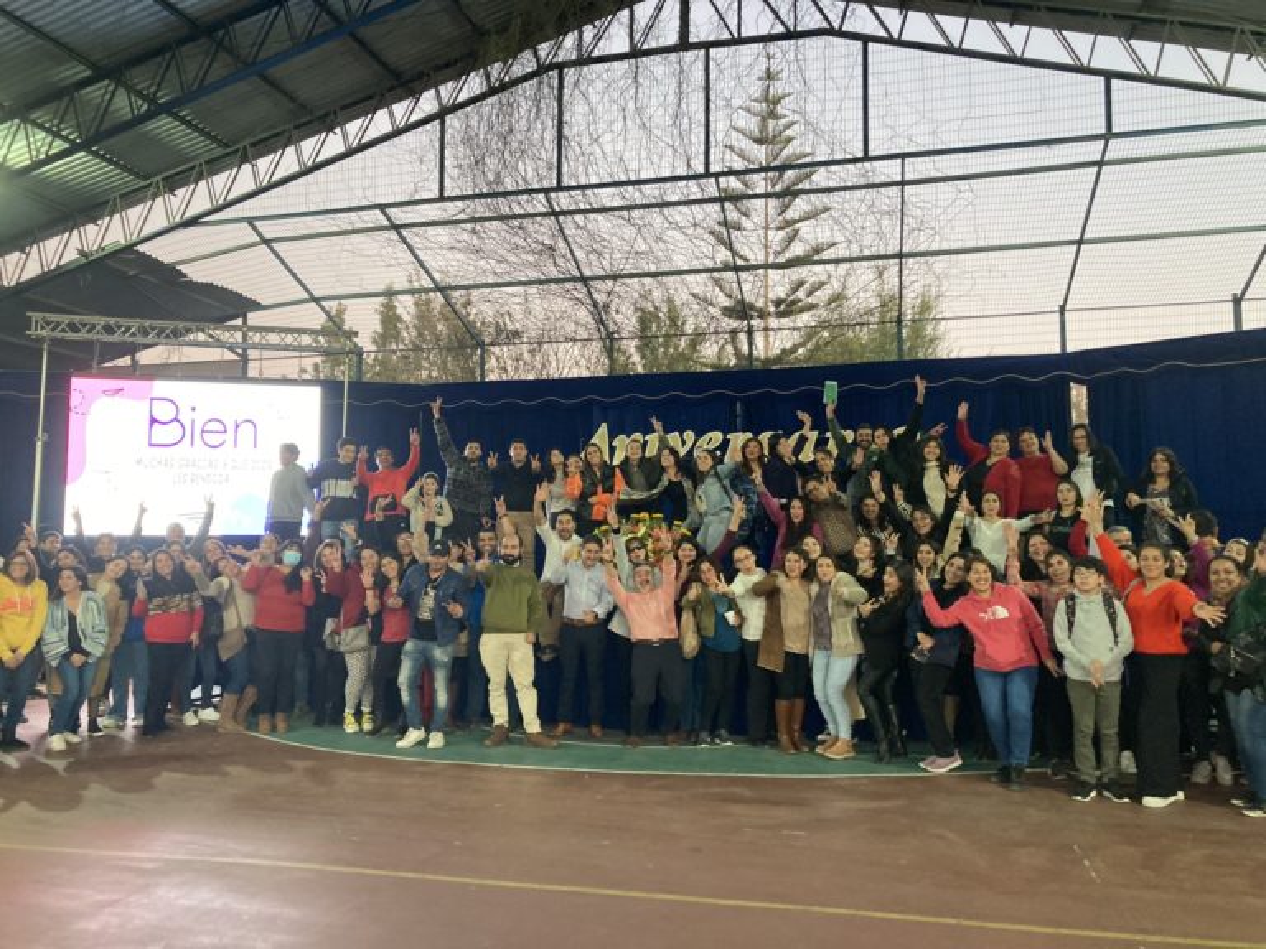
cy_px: 474
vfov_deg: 49.7
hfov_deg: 63.4
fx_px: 1024
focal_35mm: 28
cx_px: 633
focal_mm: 3.99
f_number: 1.8
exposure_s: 1/50
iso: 160
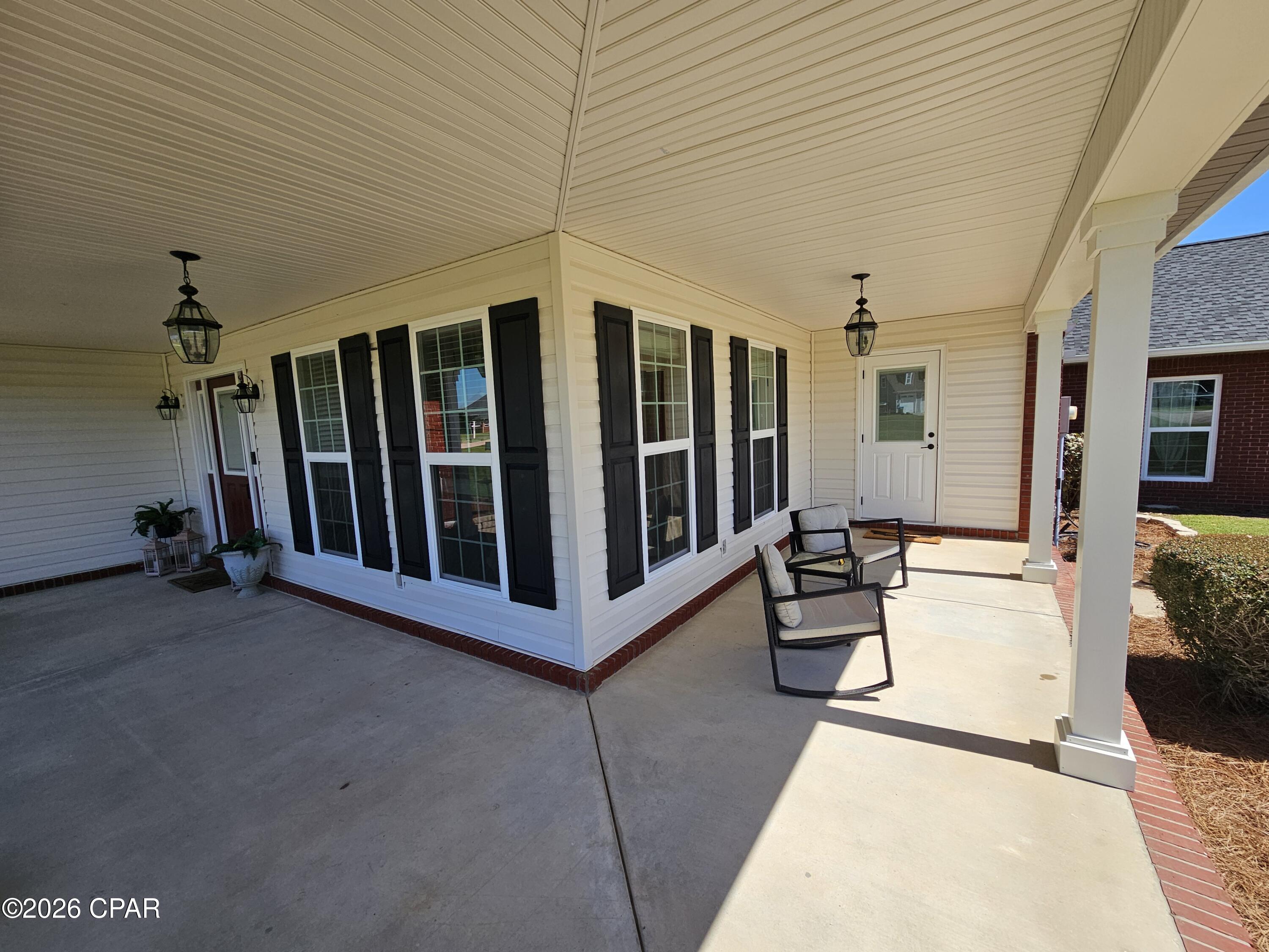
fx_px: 477
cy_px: 476
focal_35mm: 13
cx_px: 634
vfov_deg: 89.9
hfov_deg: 106.2
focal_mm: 2.2
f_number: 2.2
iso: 50
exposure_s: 1/1663
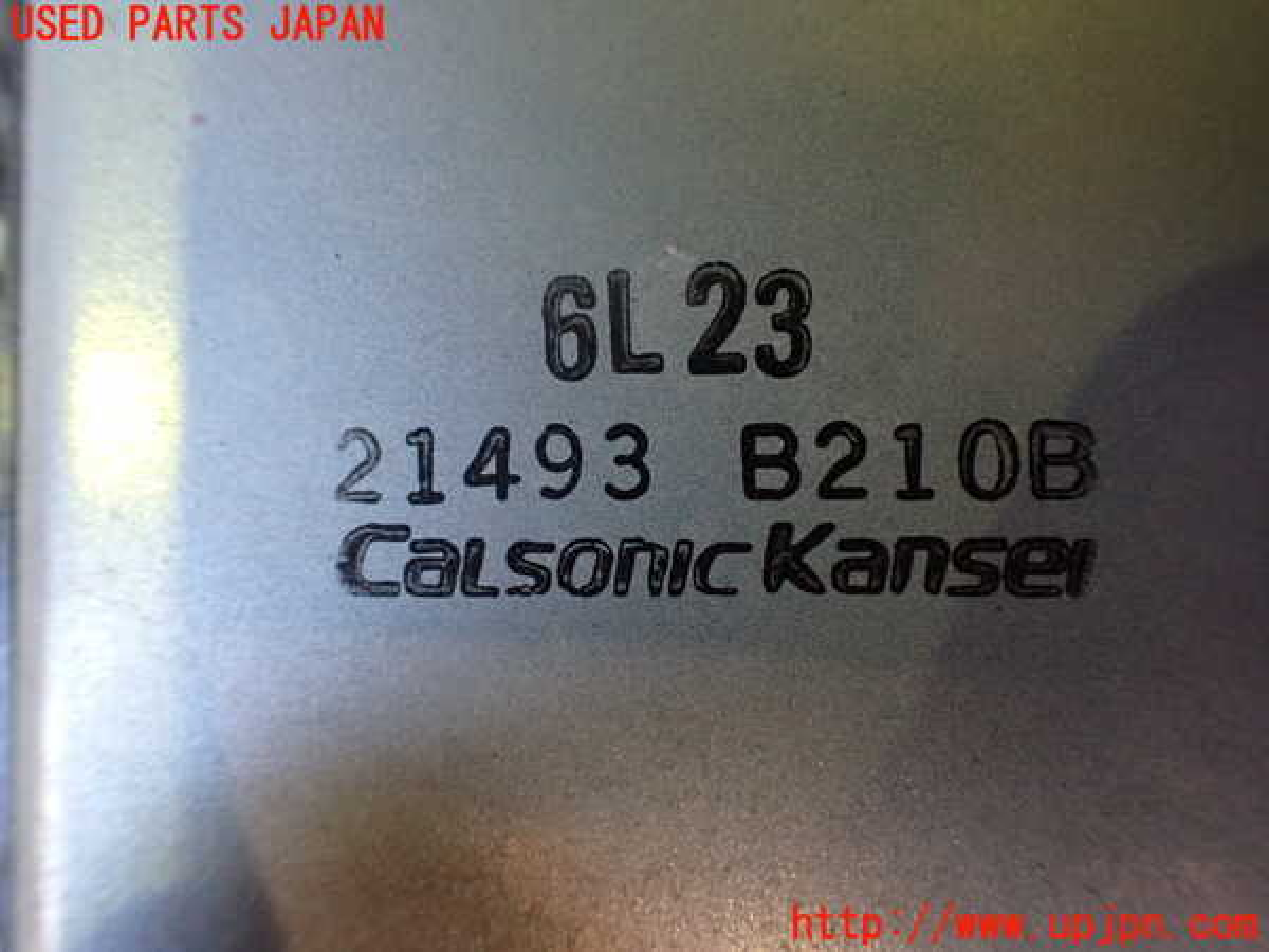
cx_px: 634
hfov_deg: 60.0
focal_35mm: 30
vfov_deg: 46.8
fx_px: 1100
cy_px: 476
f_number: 2.3
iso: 800
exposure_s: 1/100
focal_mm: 5.4
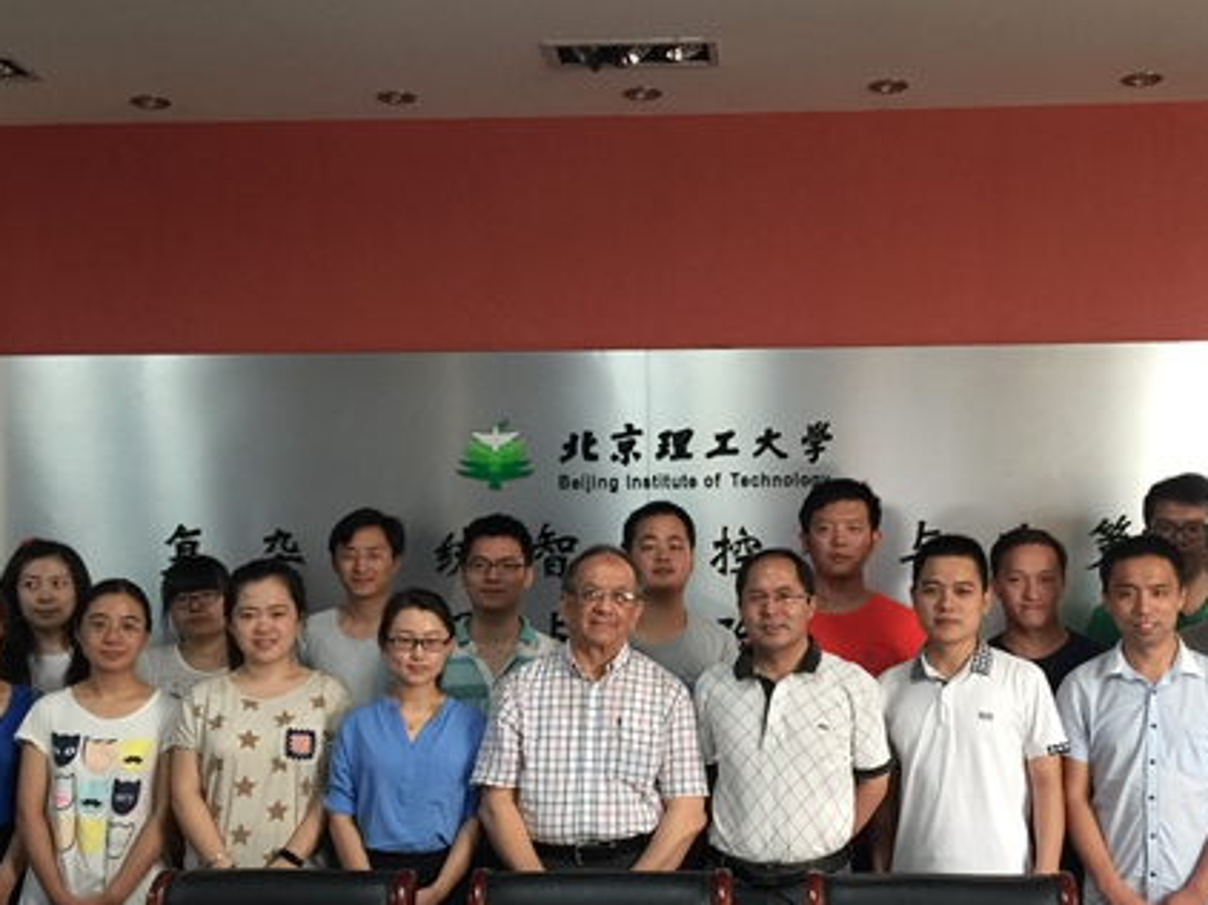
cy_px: 547
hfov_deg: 42.9
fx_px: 1535
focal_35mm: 44
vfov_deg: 32.7
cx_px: 676
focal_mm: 4.15
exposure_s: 1/17
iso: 80
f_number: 2.2
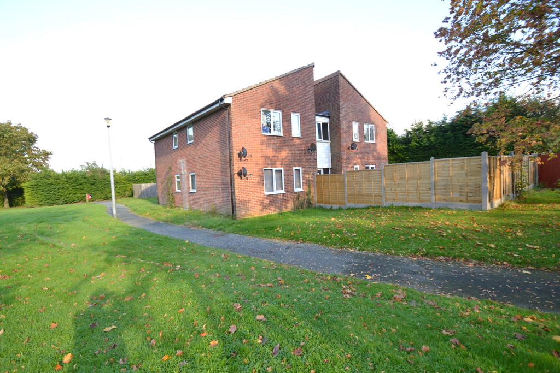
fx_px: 257
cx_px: 280
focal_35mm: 16
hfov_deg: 95.0
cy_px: 186
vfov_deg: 72.1
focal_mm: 11
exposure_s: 1/125
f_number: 4
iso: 110
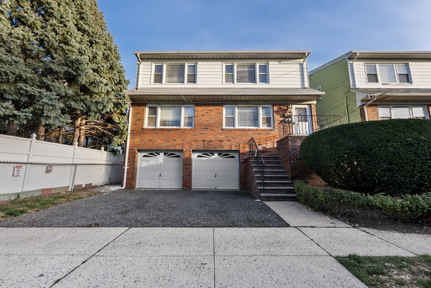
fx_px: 180
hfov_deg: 100.4
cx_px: 216
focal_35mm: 15
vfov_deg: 77.4
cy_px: 144
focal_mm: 10
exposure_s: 1/100
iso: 800
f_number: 11
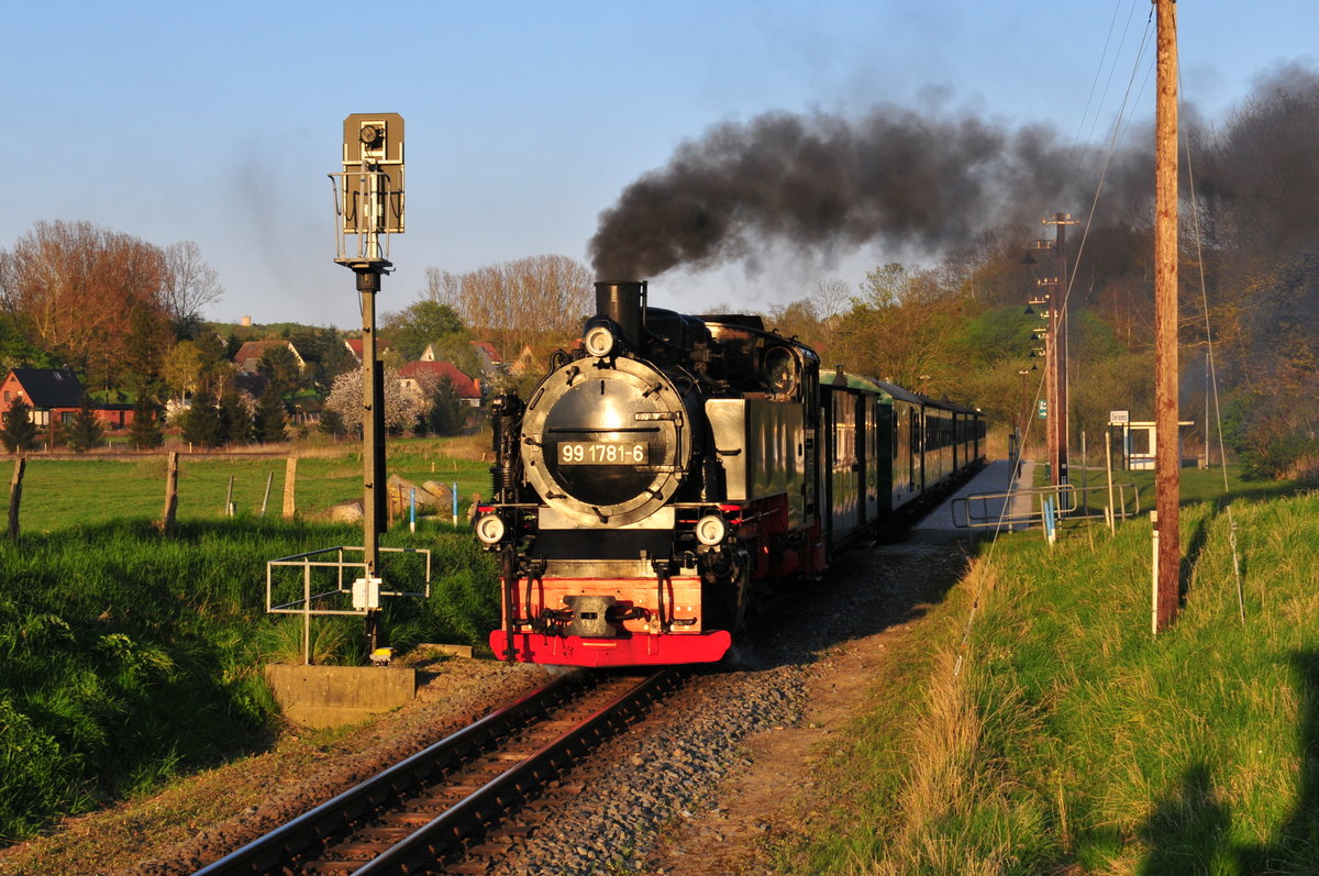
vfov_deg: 18.9
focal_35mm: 72
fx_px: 2635
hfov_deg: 28.1
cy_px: 438
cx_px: 660
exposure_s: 1/250
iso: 400
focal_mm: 48
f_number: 11
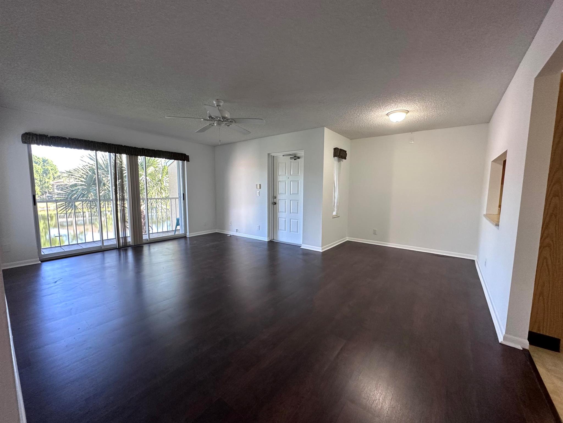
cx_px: 282
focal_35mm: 14
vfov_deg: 85.7
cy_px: 212
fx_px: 228
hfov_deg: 102.1
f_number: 2.2
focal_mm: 2.22
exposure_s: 1/120
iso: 200
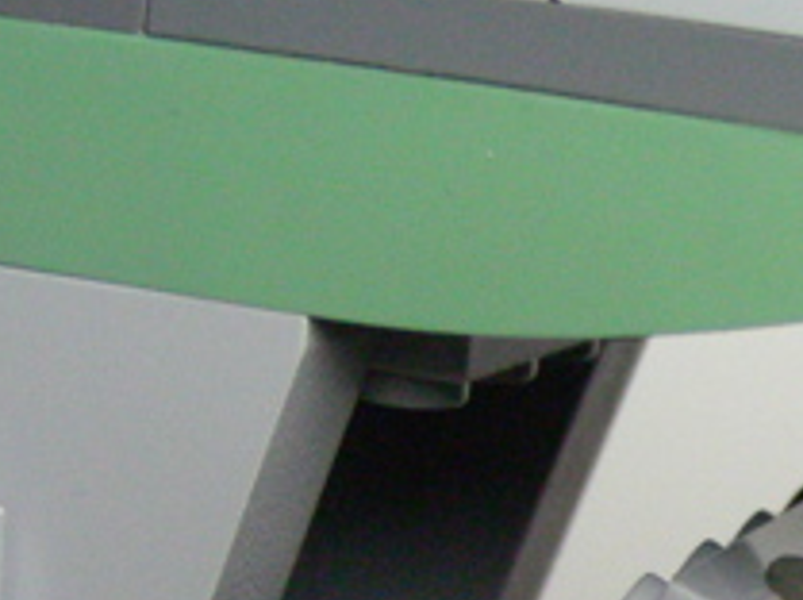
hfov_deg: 14.2
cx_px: 937
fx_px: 3126
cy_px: 777
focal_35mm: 135
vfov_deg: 10.7
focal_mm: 7.4
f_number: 3.5
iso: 400
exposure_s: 1/69
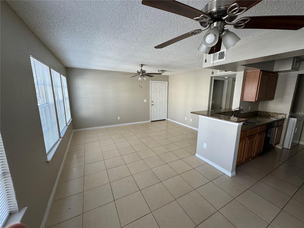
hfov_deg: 102.1
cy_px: 114
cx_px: 152
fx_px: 123
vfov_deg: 85.7
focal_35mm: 14
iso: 200
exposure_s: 1/99
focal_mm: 2.22
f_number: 2.2
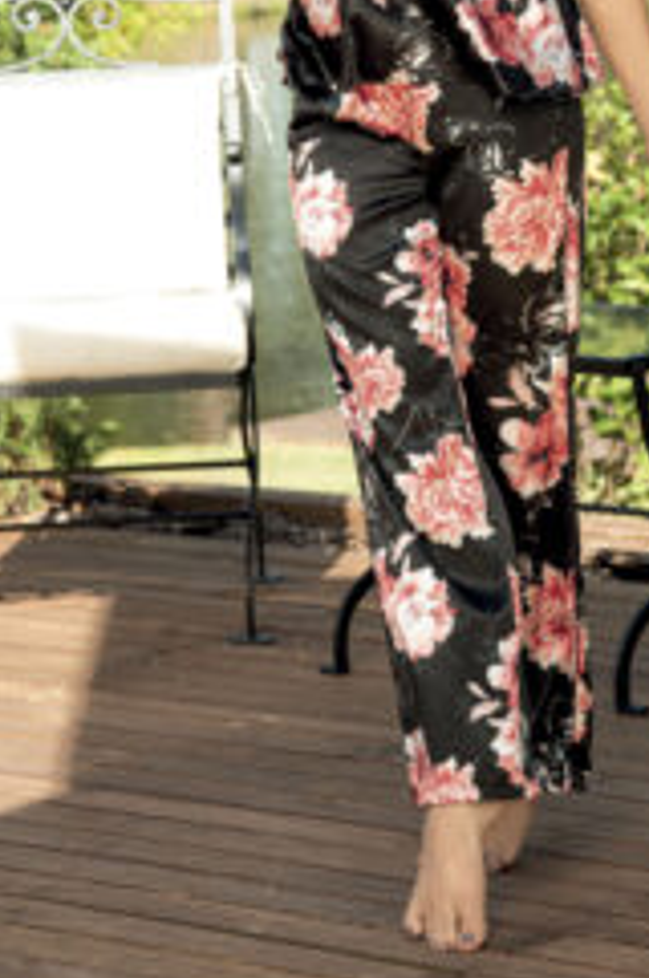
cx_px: 475
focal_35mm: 159
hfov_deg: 8.6
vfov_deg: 12.8
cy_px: 126
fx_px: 4312
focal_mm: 85
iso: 160
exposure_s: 1/160
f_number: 6.3
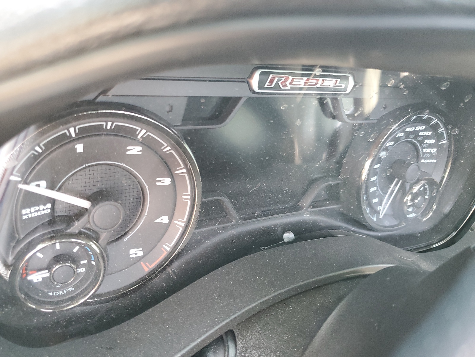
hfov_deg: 67.3
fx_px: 357
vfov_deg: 53.1
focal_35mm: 26
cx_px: 238
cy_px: 178
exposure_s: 1/60.2
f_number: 1.5
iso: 318
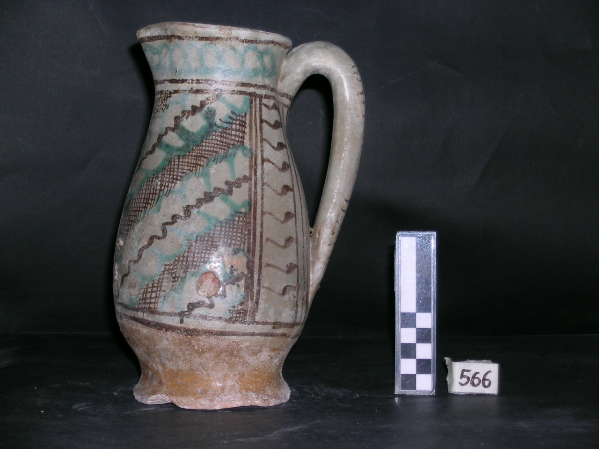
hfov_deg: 24.4
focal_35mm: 80
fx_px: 1384
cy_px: 224
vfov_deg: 18.4
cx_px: 300
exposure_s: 1/121
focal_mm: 16.7
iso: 50
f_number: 4.1
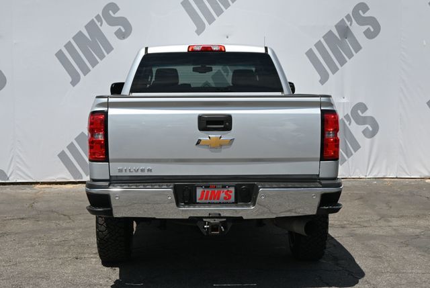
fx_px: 790
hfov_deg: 30.5
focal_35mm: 66
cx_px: 215
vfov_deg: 20.7
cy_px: 144
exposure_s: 1/250
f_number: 6
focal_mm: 44
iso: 100
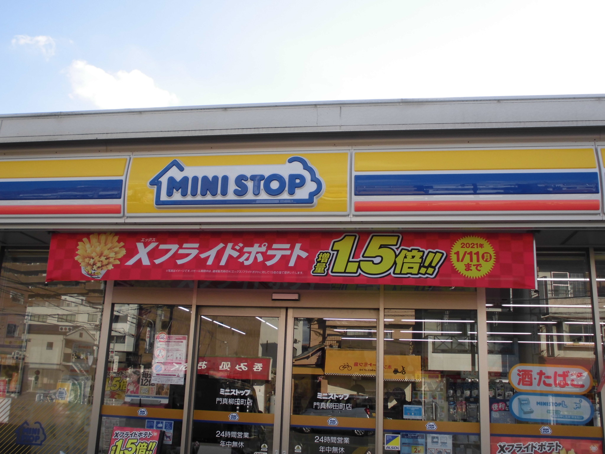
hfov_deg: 54.0
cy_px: 227
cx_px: 302
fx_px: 594
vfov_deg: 41.8
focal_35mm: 34
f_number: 4
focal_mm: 6.1
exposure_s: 1/250
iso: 100
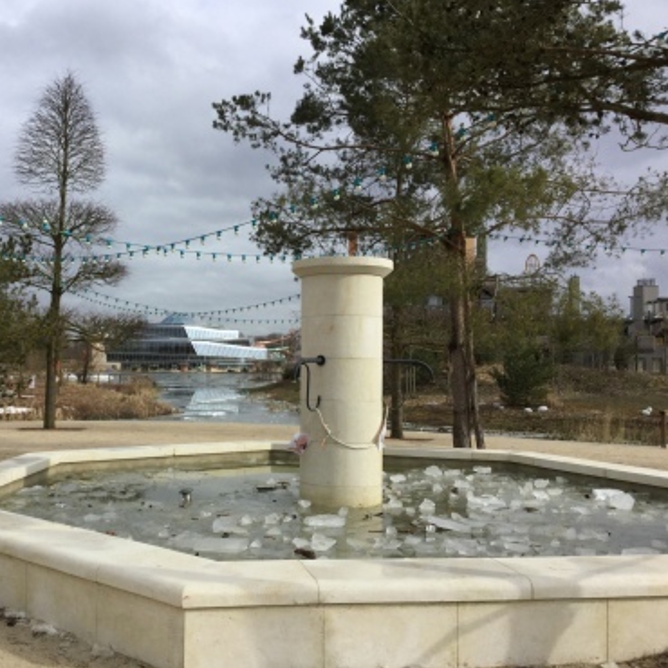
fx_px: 808
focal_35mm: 37
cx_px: 220
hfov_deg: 44.2
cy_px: 331
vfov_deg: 44.9
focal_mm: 3.3
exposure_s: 1/1381
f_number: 2.4
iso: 25
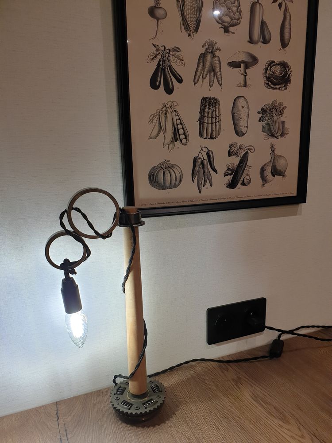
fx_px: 332
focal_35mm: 26
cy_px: 222
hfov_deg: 53.1
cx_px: 166
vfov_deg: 67.3
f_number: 2.4
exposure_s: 1/100
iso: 64
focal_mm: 4.3
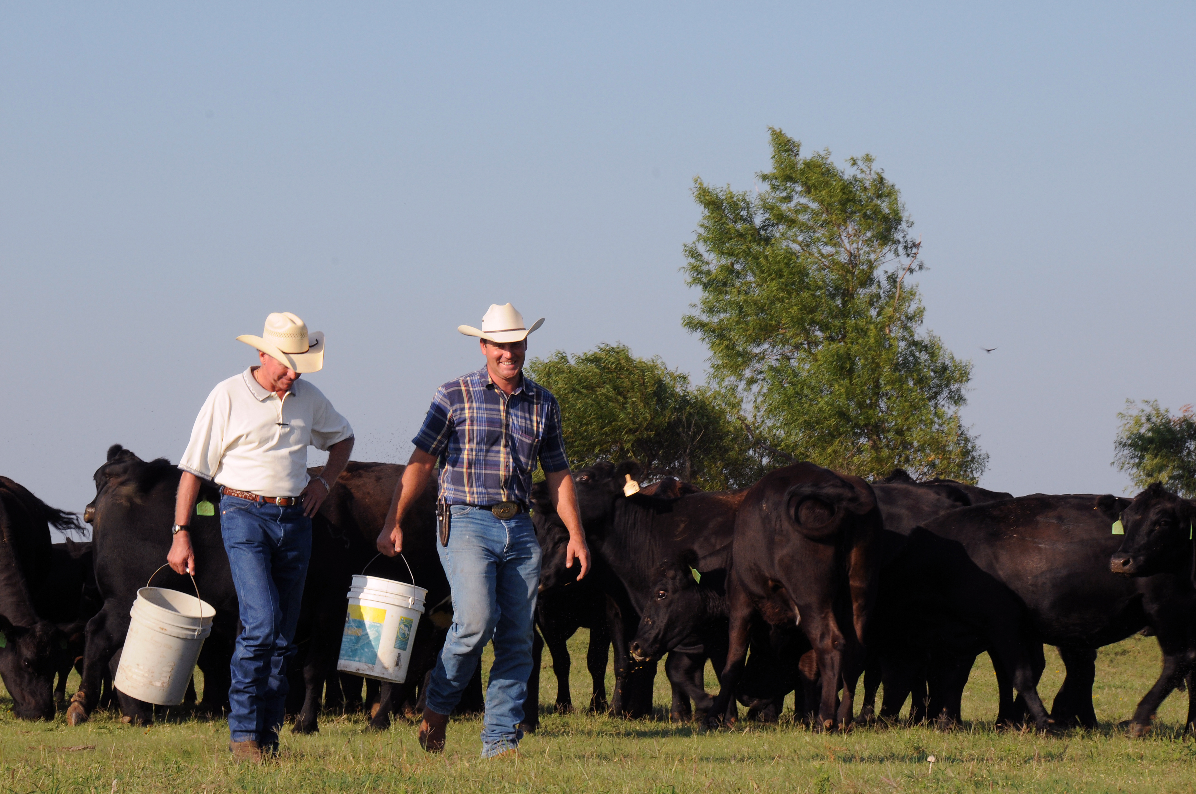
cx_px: 598
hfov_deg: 12.2
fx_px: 5574
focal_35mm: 168
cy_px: 397
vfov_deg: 8.2
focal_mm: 112
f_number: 16
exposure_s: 1/200
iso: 320
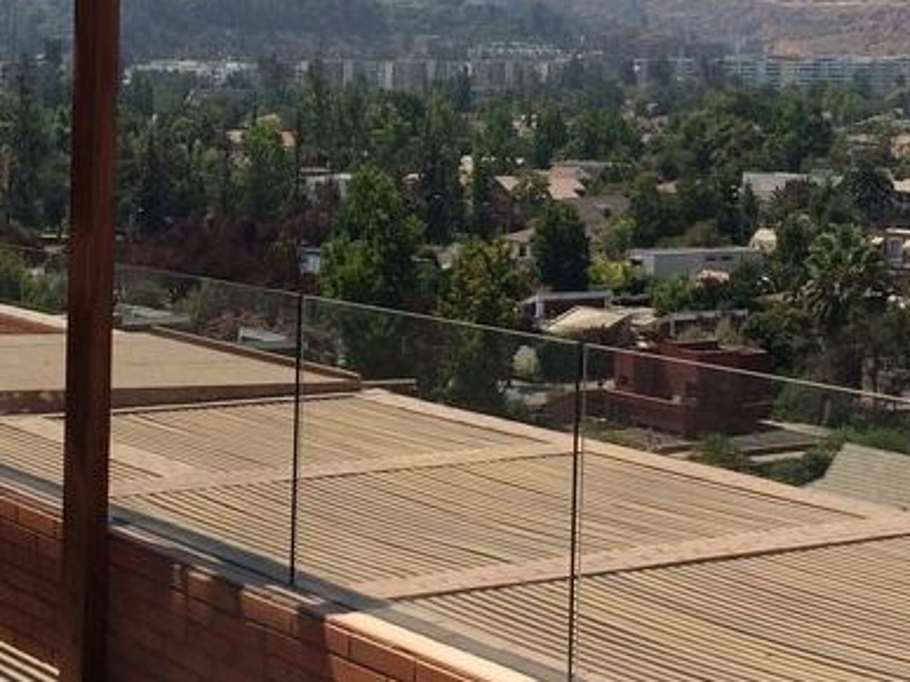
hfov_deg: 32.0
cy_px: 120
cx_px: 320
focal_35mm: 60
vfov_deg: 24.0
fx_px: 1577
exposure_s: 1/2933
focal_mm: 4.15
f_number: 2.2
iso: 32
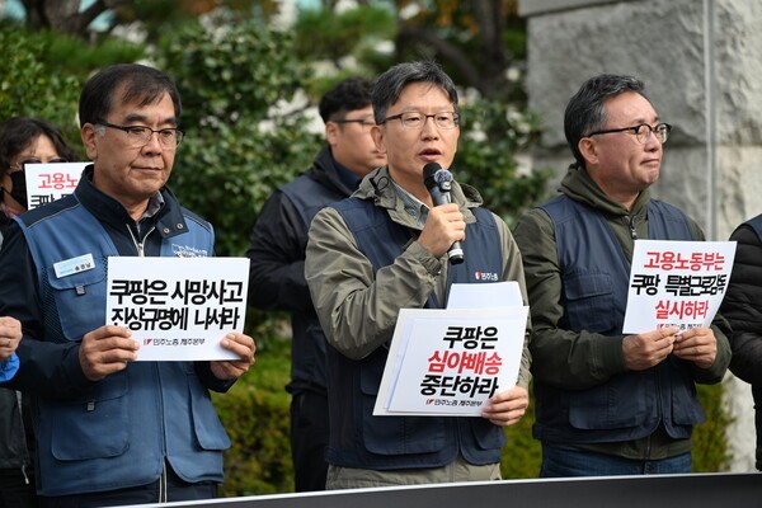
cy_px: 254
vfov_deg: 13.0
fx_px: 2222
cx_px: 381
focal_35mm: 105
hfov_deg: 19.5
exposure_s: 1/320
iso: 100
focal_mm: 105
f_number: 4
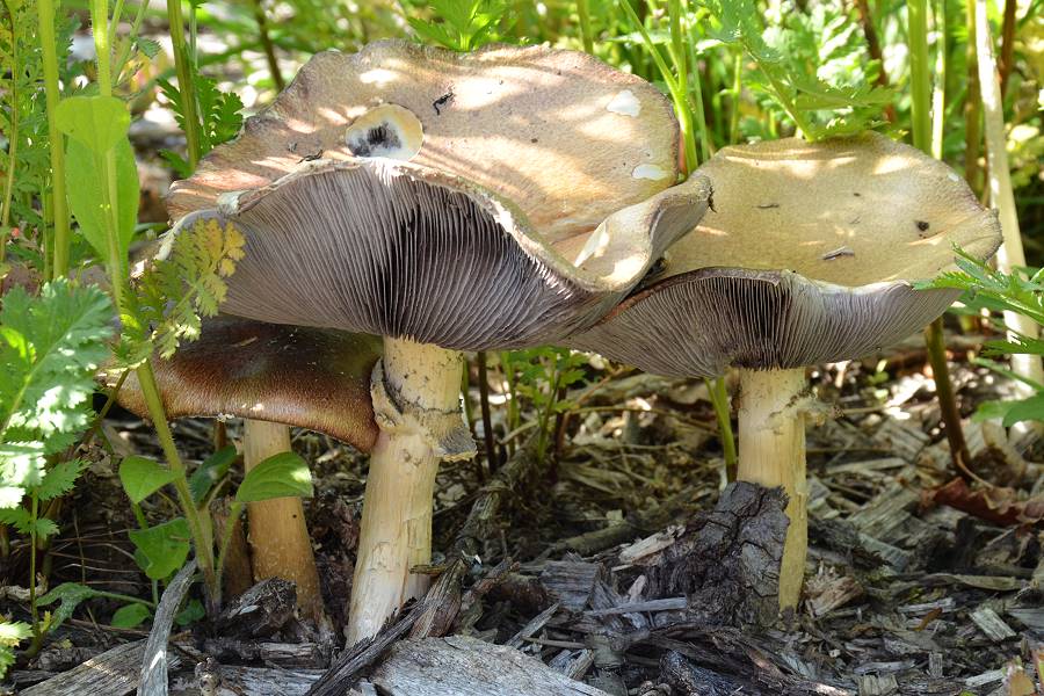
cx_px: 522
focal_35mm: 123
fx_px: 3567
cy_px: 348
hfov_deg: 16.7
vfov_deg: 11.1
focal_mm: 82
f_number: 14
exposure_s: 1/100
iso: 800
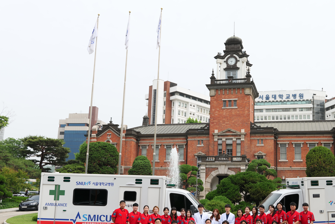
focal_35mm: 41
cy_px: 133
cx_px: 206
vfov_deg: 32.5
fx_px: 381
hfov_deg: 47.0
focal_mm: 33
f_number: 5
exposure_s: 1/200
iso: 100
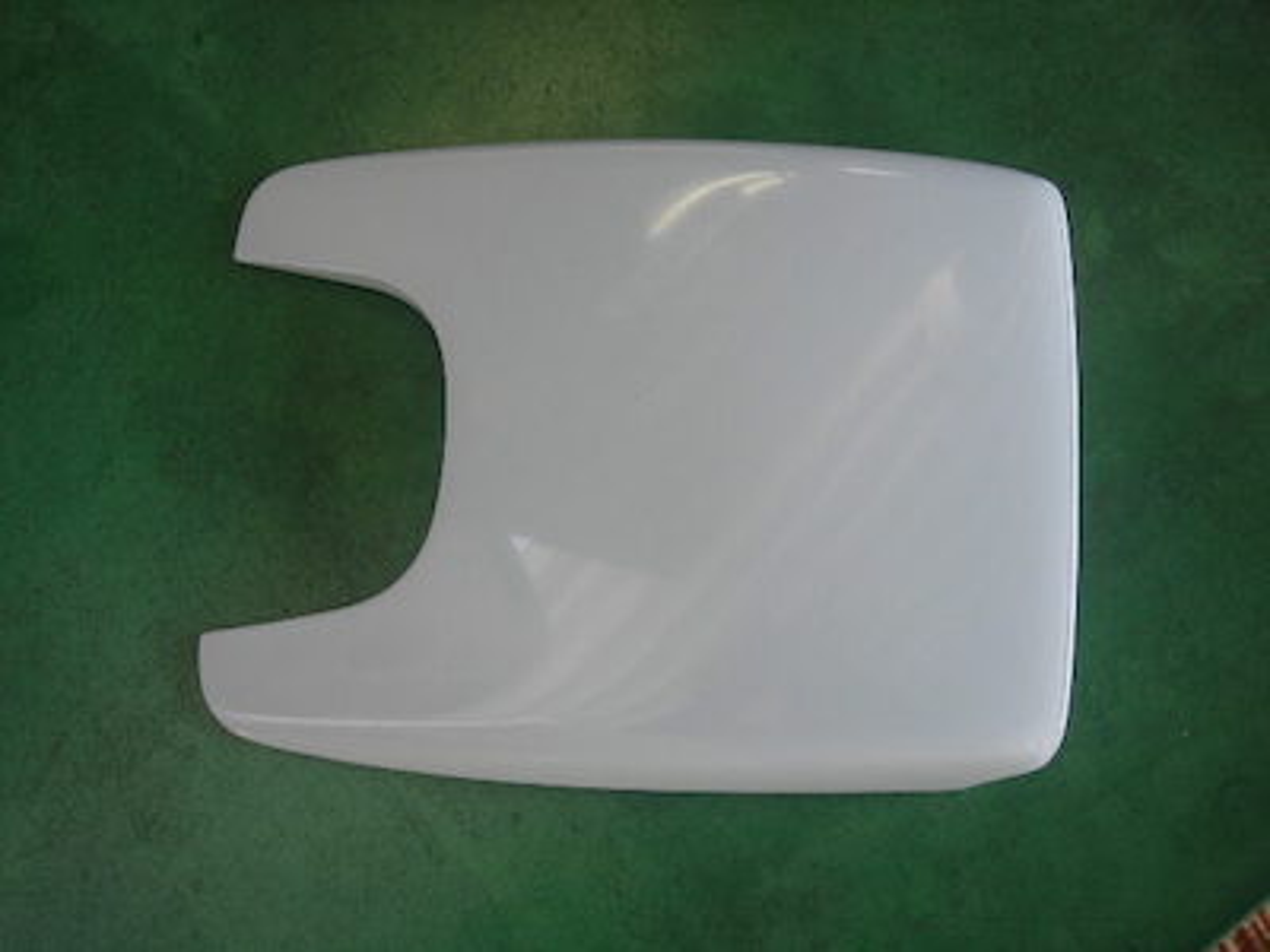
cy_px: 476
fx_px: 1394
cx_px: 635
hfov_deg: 49.0
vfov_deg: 37.7
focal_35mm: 38
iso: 64
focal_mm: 7.8
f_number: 2.8
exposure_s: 1/40.4
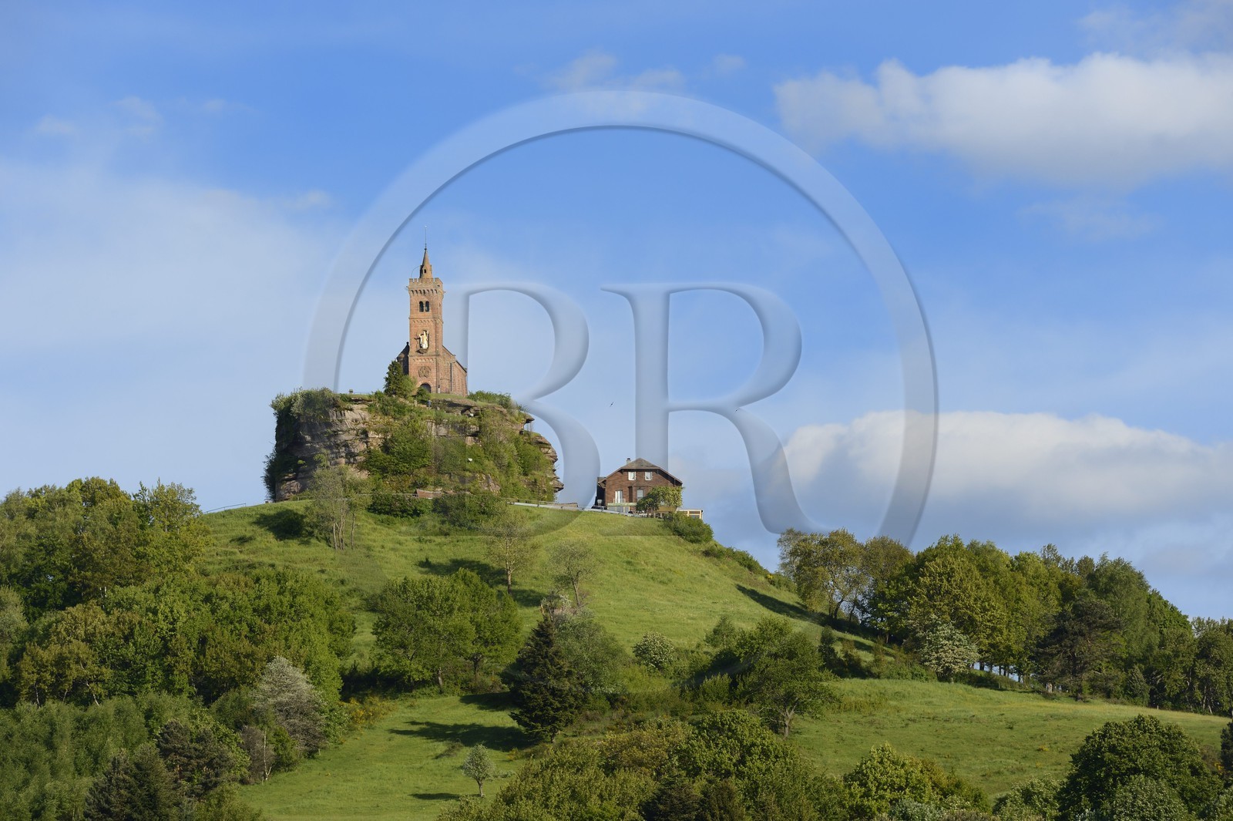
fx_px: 6846
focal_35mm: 200
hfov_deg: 10.3
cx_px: 616
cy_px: 410
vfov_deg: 6.9
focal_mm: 200
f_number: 11
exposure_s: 1/250
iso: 200
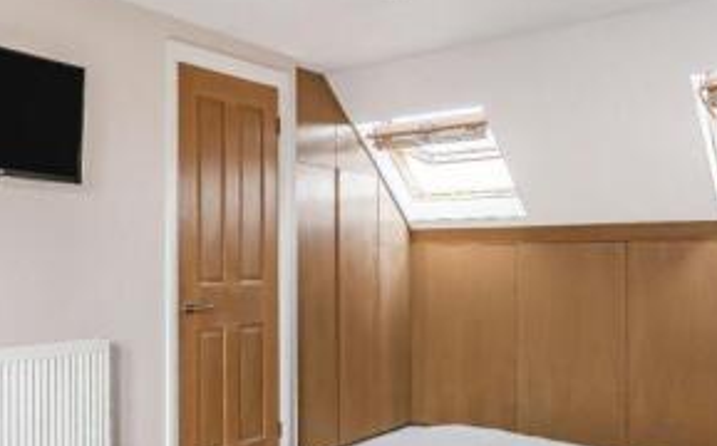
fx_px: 722
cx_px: 93
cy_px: 286
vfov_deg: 34.1
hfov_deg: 48.2
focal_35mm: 37
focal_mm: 16
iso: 800
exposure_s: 1/80
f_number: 5.6
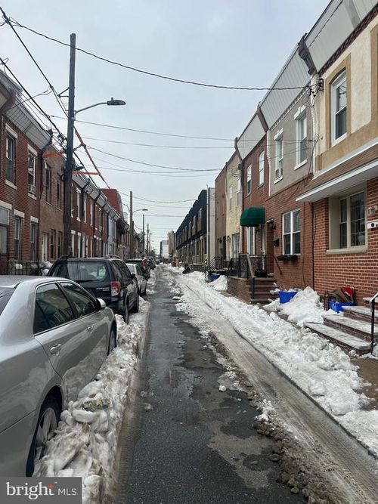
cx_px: 189
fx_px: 350
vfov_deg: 71.6
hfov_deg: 56.8
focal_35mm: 24
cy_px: 252
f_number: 1.78
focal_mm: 6.86
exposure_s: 1/5263
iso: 80
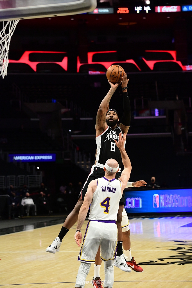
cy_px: 144
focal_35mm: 100
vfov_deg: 20.4
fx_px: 800
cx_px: 96
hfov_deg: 13.7
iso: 6400
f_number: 4
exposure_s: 1/1000
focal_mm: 100
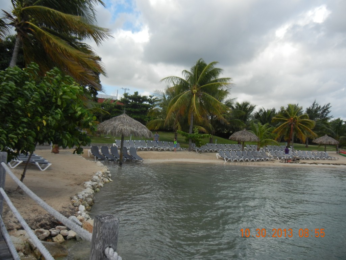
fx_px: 300
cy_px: 130
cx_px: 173
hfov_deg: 60.0
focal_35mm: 30
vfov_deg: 46.8
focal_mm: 5.4
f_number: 3.5
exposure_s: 1/922
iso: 160
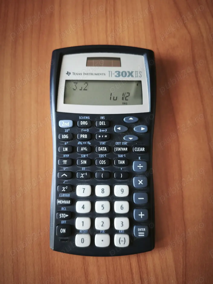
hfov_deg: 58.9
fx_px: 189
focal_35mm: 23
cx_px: 106
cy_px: 142
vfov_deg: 73.9
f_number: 1.7
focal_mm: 5.35
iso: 1000
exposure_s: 1/33.3
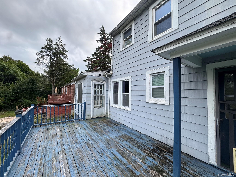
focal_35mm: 14
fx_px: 95
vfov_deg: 85.7
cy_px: 88
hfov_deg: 102.1
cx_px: 118
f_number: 2.2
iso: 40
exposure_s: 1/423
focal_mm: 2.22
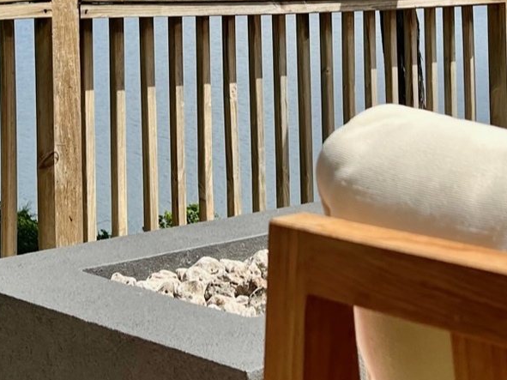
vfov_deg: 16.5
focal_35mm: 88
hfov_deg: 22.3
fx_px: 1289
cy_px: 27
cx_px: 259
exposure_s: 1/4831
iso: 50
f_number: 1.5
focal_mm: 5.7
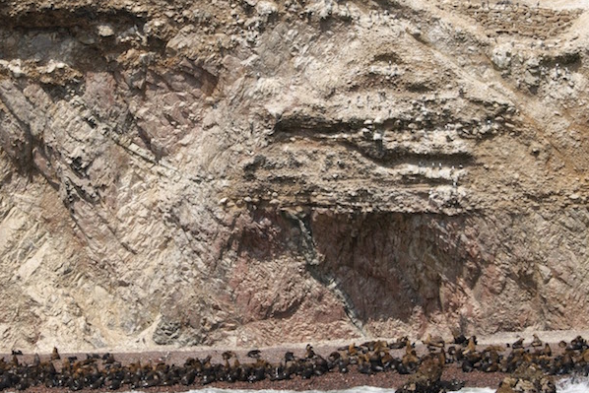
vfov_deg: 12.1
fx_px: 1846
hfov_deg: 18.1
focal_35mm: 113
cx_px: 270
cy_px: 165
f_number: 13
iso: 100
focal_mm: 45
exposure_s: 1/160
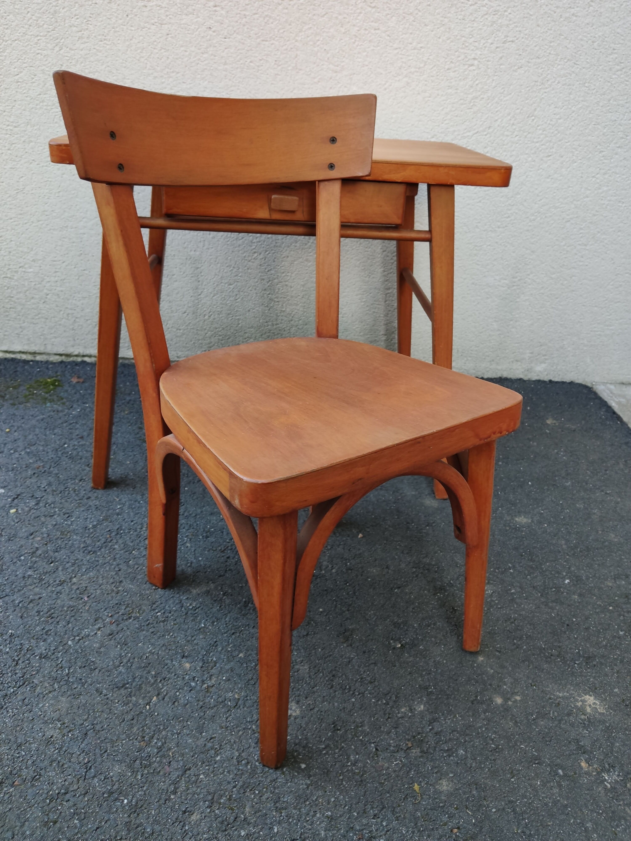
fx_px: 656
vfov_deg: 65.3
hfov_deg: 51.4
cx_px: 316
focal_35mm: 27
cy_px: 420
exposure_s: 1/100
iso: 199
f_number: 1.75
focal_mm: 4.75
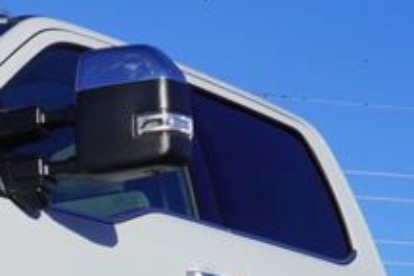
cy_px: 301
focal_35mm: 163
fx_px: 1879
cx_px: -184
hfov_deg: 12.1
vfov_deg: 8.3
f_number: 10
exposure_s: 1/200
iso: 100
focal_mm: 23
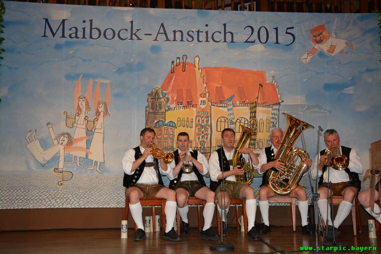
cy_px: 127
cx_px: 190
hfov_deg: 49.6
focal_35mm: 39
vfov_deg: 34.2
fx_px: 413
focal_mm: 26
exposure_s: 1/60
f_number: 4
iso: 450
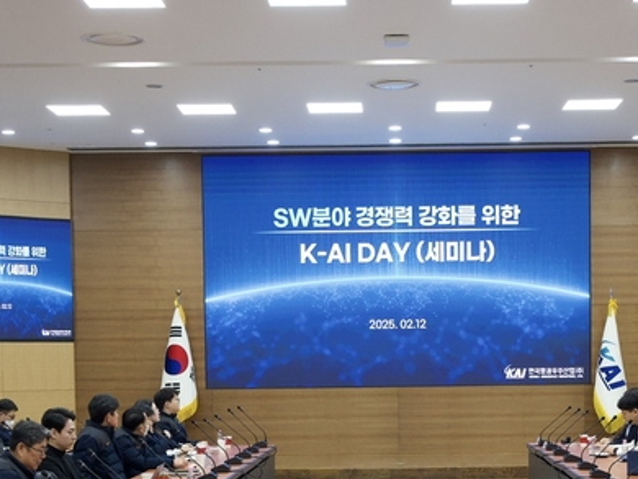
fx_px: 1342
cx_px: 420
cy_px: 394
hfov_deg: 26.6
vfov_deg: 20.0
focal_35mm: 73
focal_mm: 32.8
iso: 3200
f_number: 5.6
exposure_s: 1/160
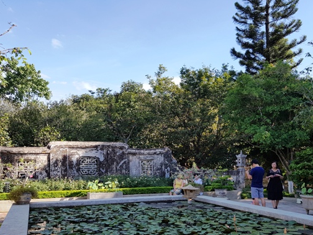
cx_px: 167
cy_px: 148
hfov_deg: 55.3
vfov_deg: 42.6
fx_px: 298
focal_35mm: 33
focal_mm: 4.3
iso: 40
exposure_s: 1/926
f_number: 1.7
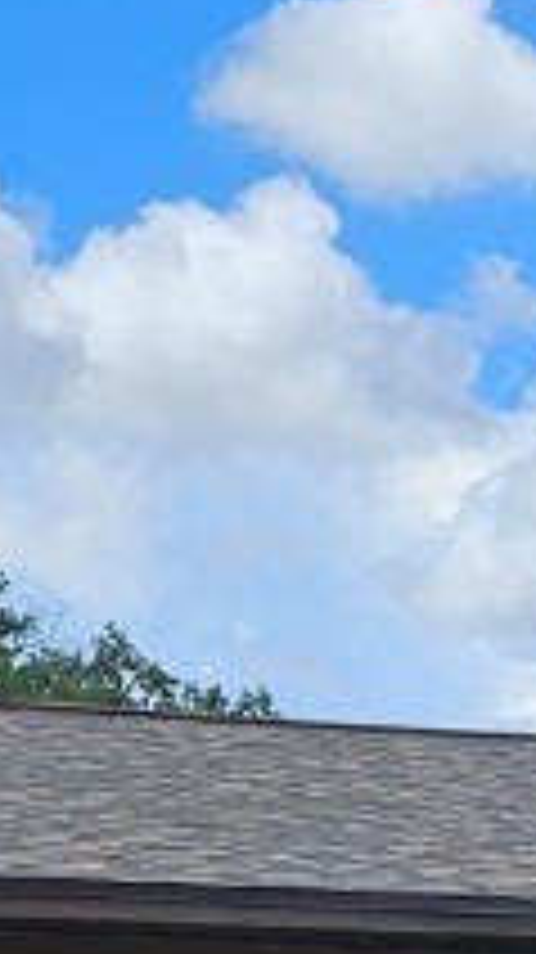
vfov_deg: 16.2
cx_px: 1504
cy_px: 1449
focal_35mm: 121
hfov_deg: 8.6
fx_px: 3062
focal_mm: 5.4
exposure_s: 1/1915
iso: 25
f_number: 1.8
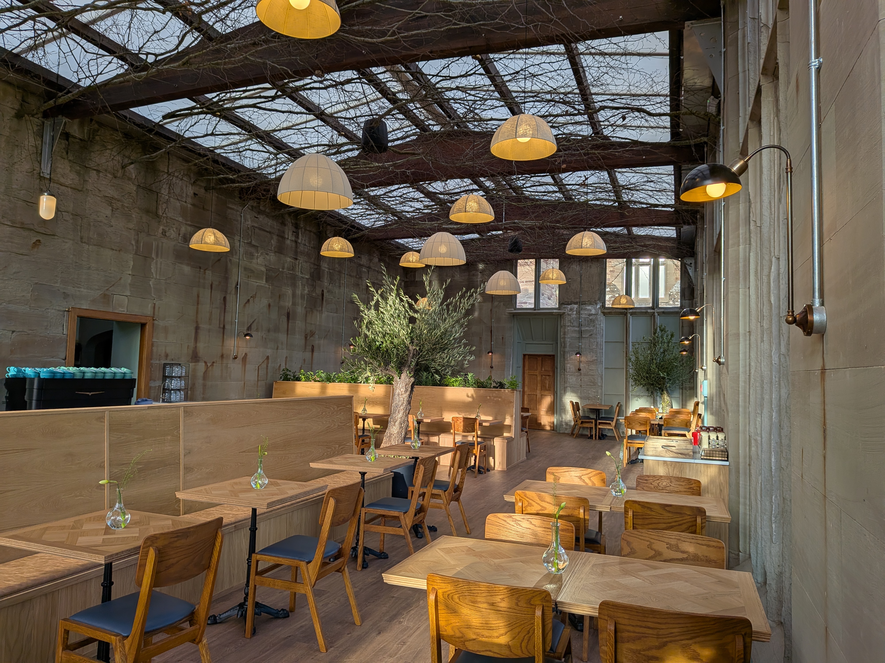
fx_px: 614
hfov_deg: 71.6
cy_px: 332
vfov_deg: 56.8
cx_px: 442
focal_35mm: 24
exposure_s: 1/1595
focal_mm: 4.53
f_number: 1.7
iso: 34
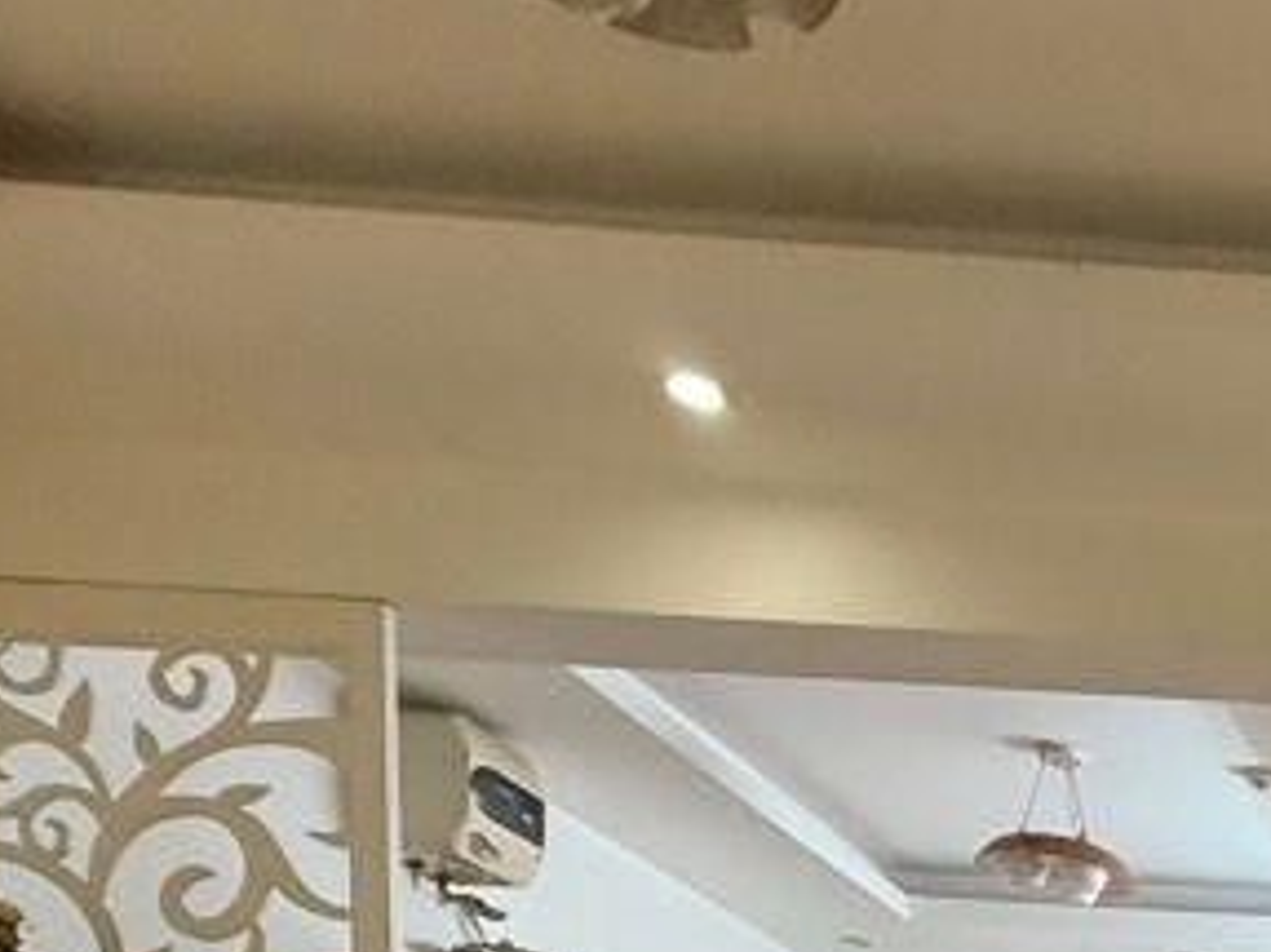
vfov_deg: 21.8
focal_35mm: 50
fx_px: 1835
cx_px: 1789
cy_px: 1585
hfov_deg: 28.5
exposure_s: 1/100
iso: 320
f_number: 2.2
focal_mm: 2.22
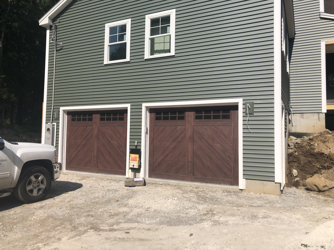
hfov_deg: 63.4
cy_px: 125
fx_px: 270
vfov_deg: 49.7
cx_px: 167
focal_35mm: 28
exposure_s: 1/3205
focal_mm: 3.99
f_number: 1.8
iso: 20
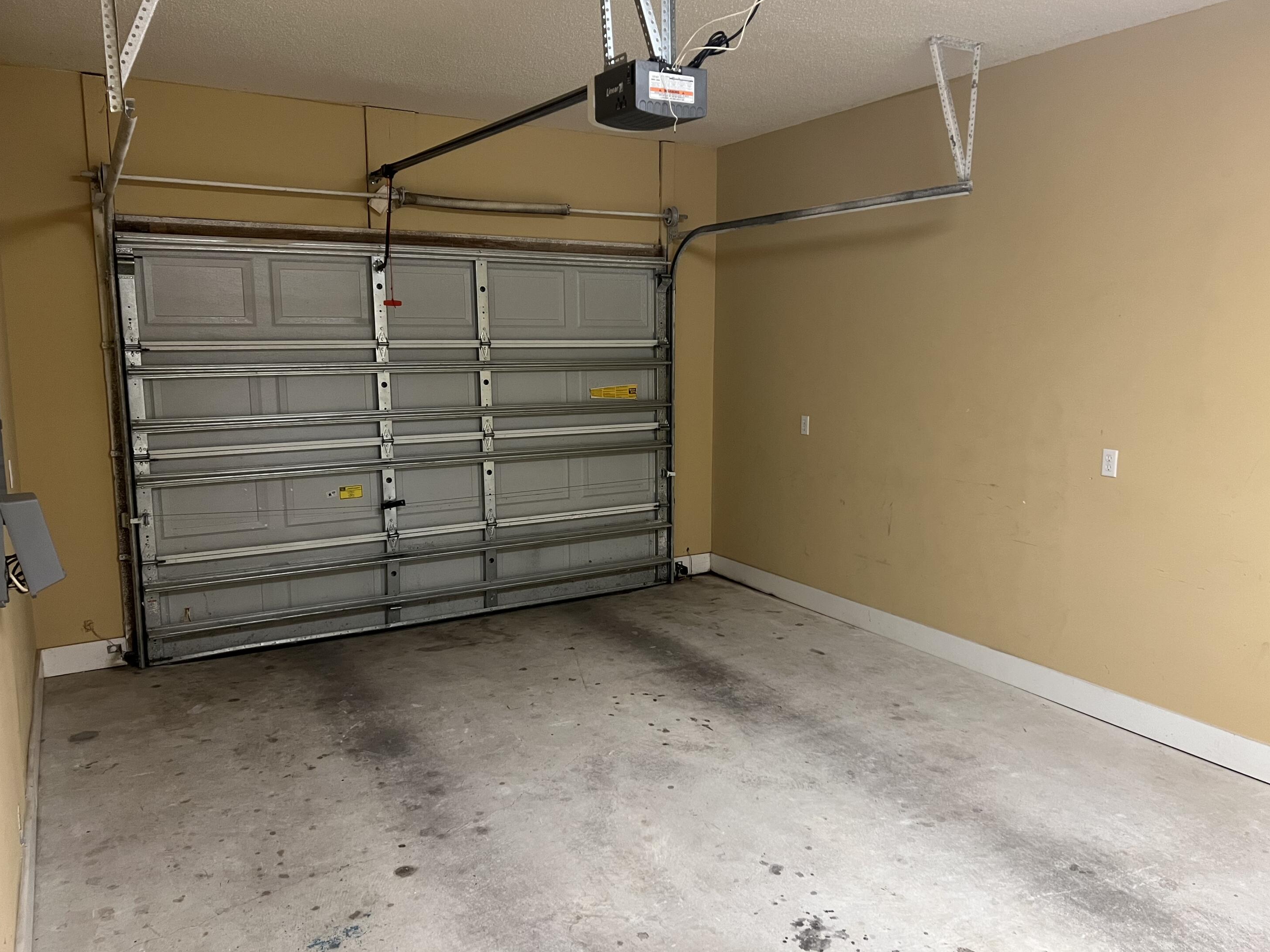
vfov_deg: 51.4
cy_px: 464
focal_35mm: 27
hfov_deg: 65.3
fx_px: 991
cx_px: 657
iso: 320
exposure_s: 1/60
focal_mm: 5.7
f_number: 1.5
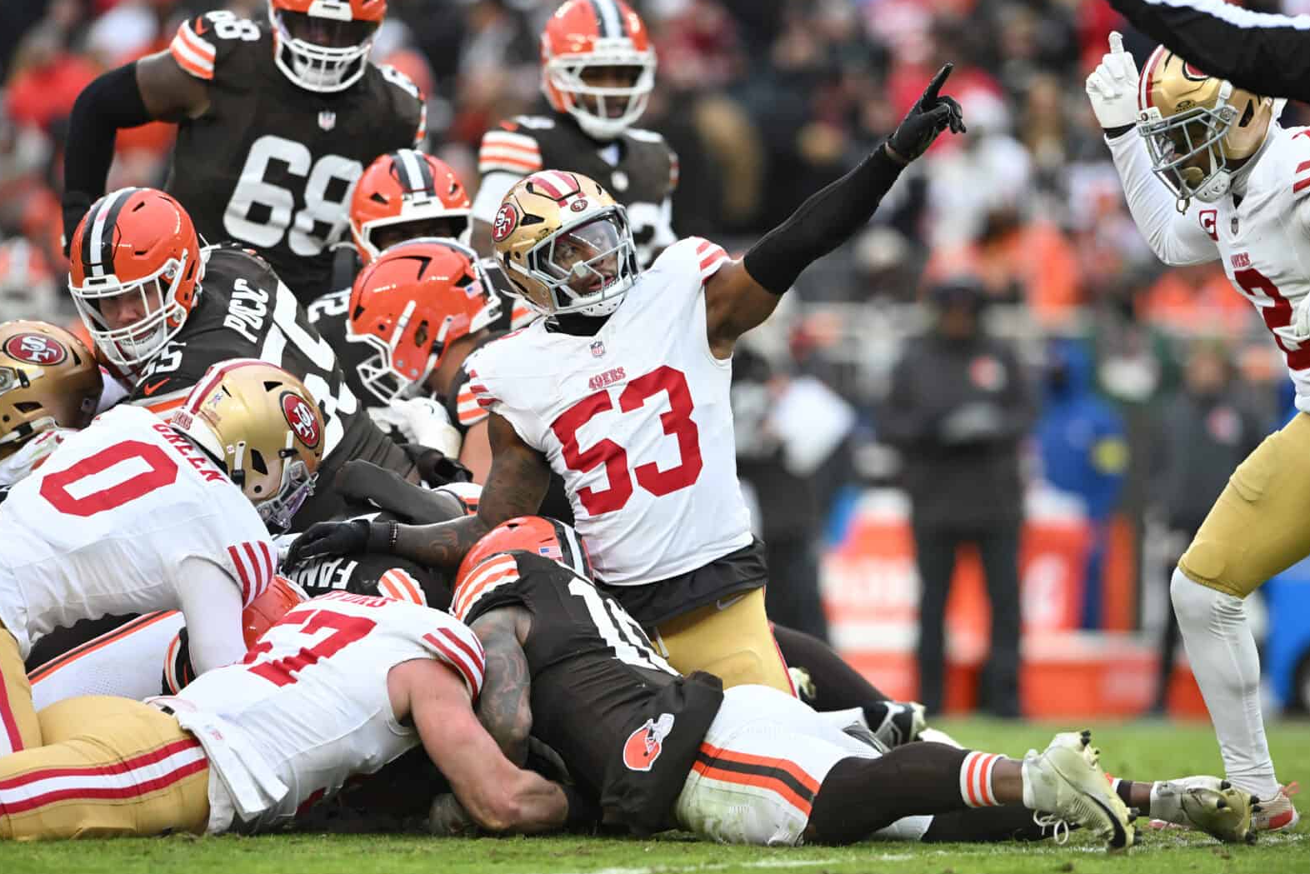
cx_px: 656
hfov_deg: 5.1
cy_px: 438
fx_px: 14813
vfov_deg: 3.4
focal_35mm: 407
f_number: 4
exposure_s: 1/4000
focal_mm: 400
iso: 4000
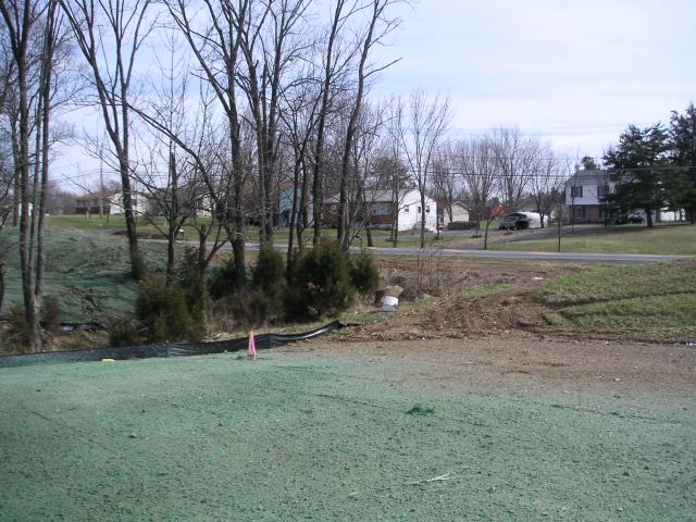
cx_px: 348
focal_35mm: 38
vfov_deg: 37.7
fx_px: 764
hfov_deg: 49.0
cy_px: 261
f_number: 6.7
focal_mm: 6
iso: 50
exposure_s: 1/125
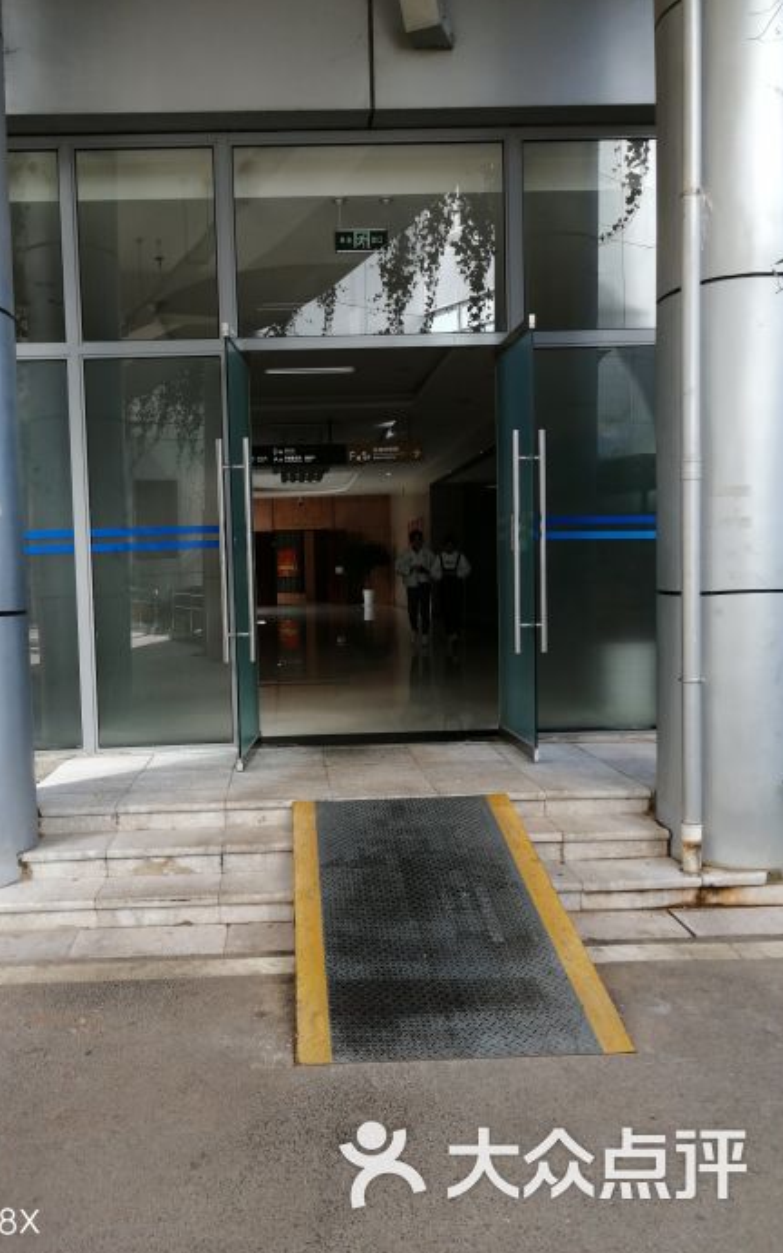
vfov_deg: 64.6
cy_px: 624
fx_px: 990
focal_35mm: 29
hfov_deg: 43.0
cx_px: 318
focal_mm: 3.96
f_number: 1.8
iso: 50
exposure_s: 1/182
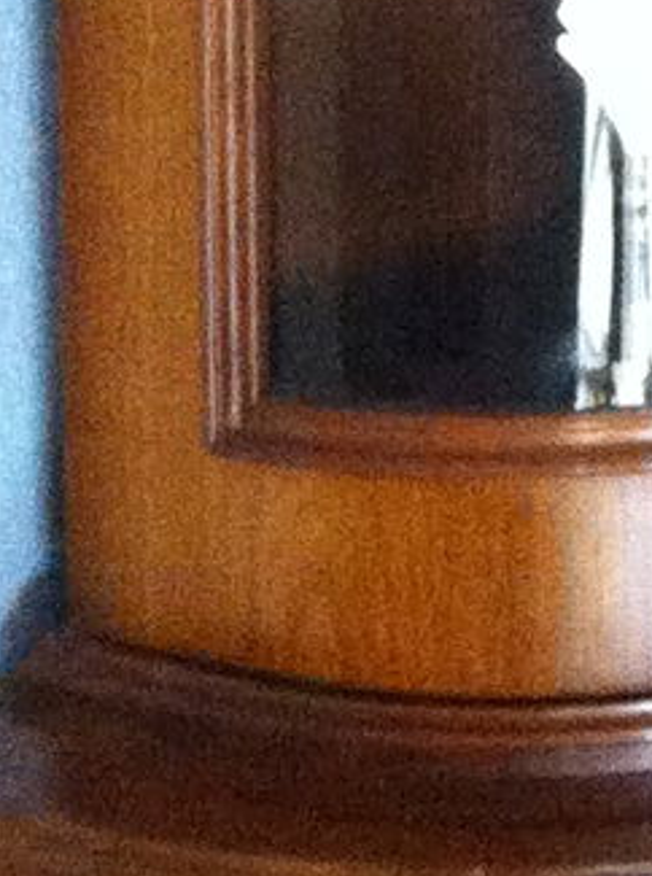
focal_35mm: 231
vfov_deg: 8.0
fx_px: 5828
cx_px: 2064
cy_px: -1186
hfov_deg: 5.9
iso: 500
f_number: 2.8
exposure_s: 1/15
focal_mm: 3.85
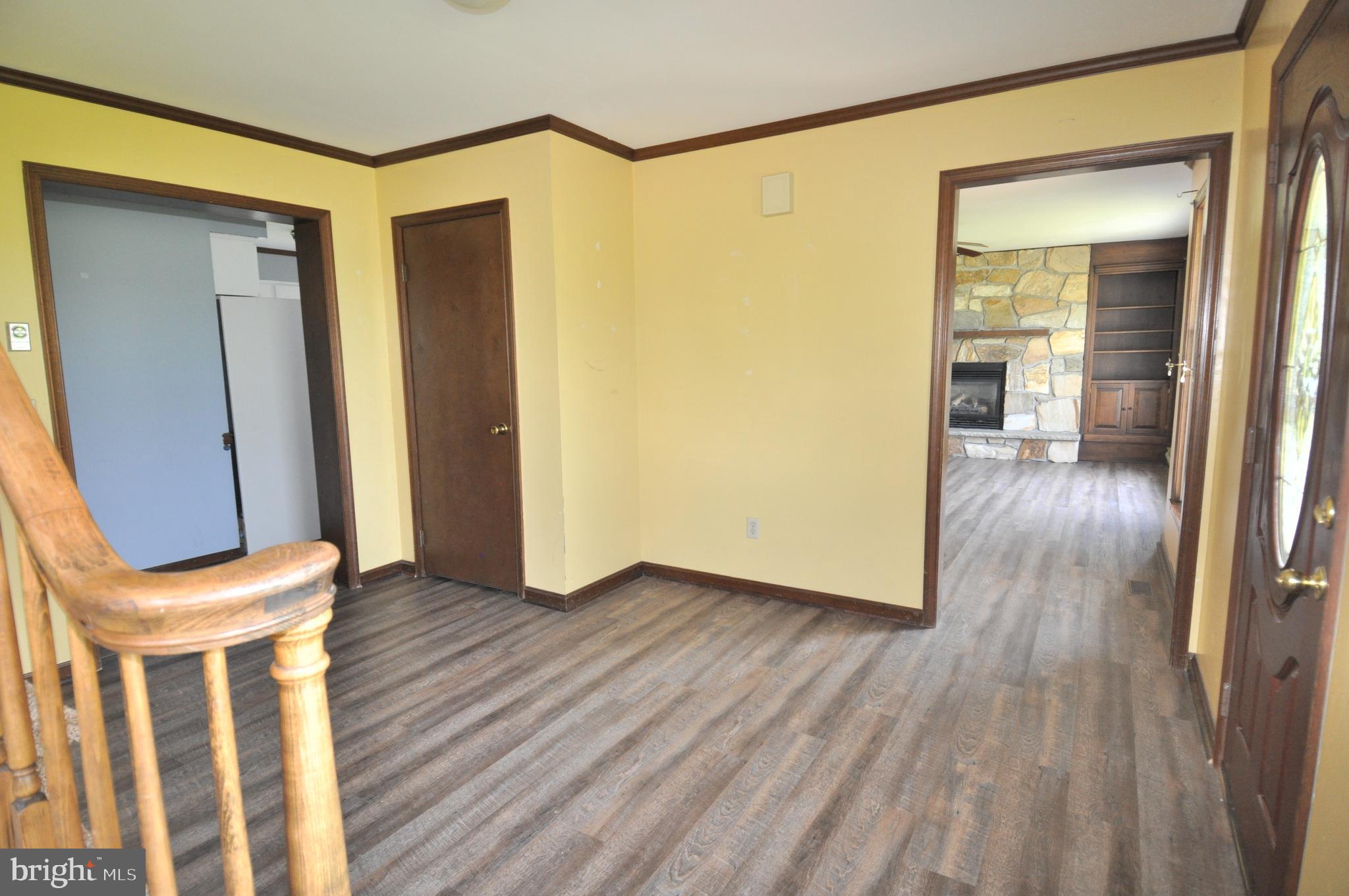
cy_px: 448
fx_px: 674
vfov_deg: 67.2
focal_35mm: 18
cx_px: 674
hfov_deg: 90.1
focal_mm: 12
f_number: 4
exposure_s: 1/60
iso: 800
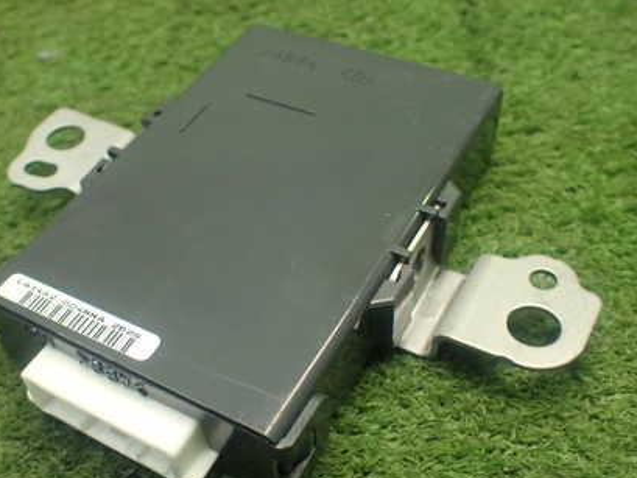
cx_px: 235
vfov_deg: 32.9
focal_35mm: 44
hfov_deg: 42.6
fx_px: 810
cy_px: 263
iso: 500
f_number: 2.3
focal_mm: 5.4
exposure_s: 1/125
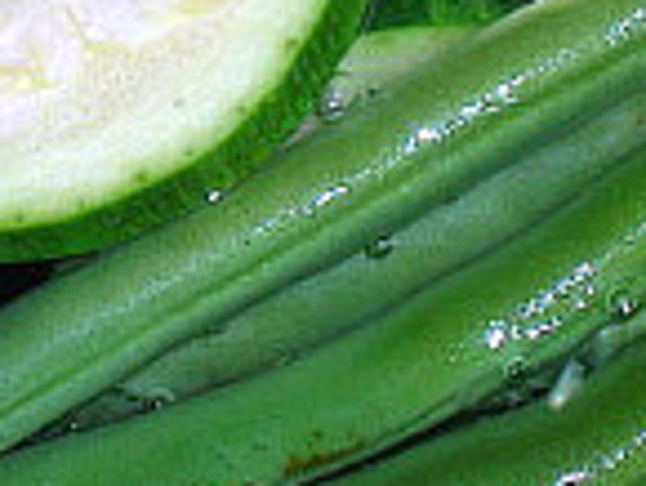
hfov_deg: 8.5
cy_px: 27
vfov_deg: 6.4
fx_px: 4333
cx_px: 209
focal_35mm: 232
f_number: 3.9
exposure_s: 1/60.1
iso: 50
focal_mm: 11.7
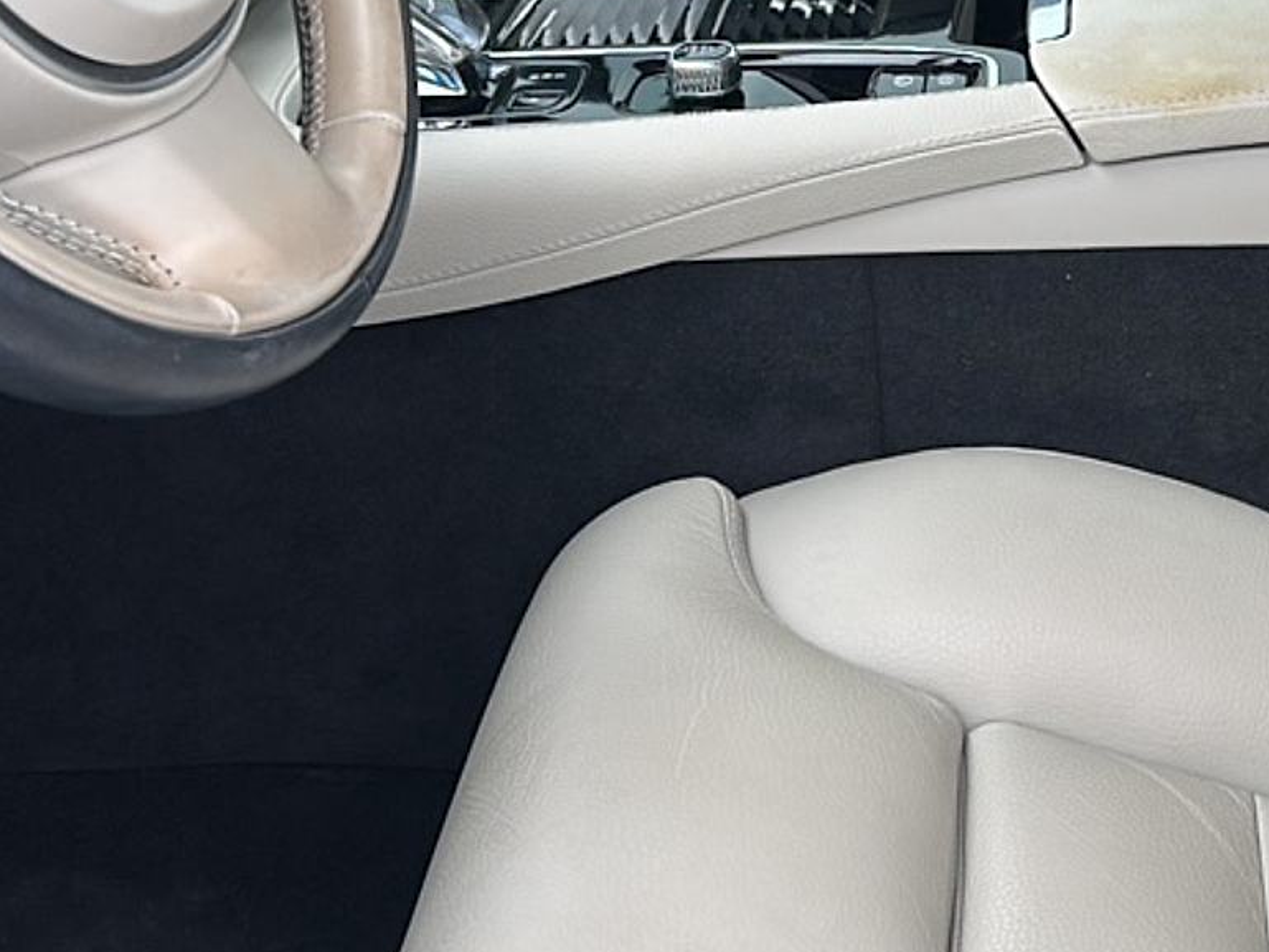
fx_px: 1907
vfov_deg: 27.6
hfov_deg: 35.6
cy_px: 238
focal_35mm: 52
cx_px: 1017
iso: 80
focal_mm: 6.86
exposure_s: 1/321
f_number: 1.78
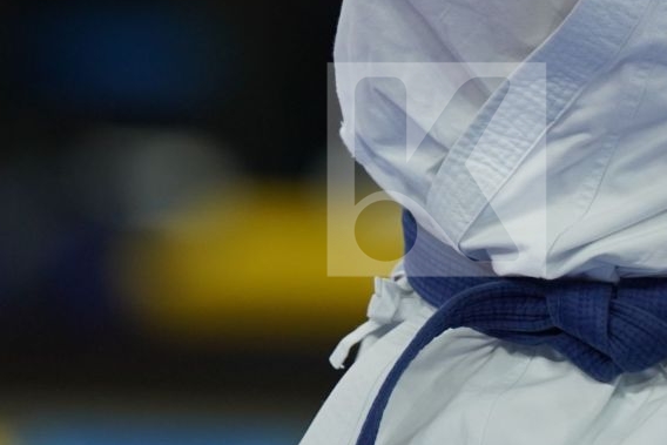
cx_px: 437
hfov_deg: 1.6
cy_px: -248
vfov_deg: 1.1
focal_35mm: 1267
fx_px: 23479
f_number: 2.8
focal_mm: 400
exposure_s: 1/500
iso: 800
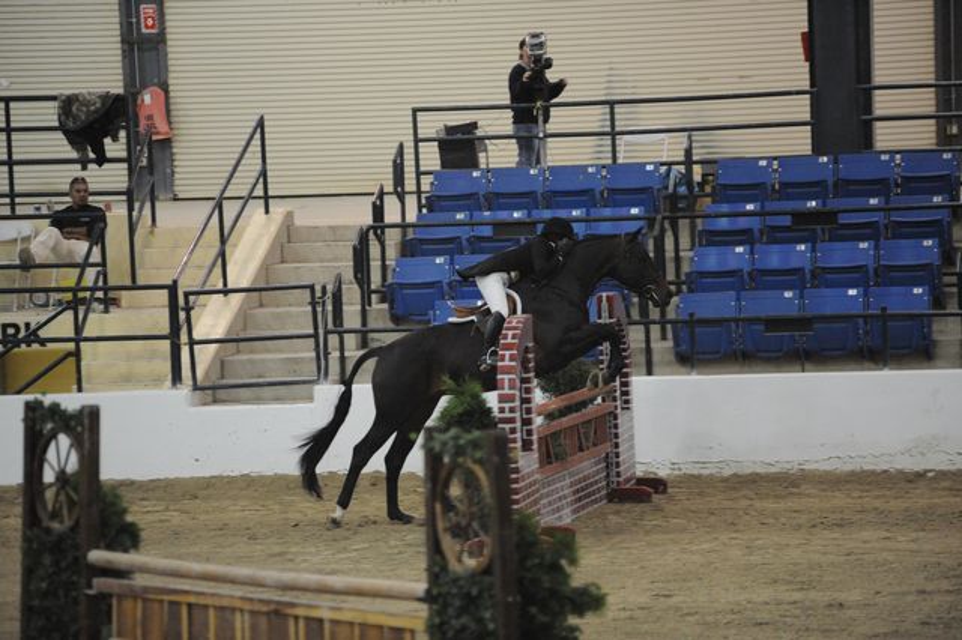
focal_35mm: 200
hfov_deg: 10.3
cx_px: 481
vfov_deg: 6.9
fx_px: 5341
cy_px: 320
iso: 6400
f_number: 2.8
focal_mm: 200
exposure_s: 1/400
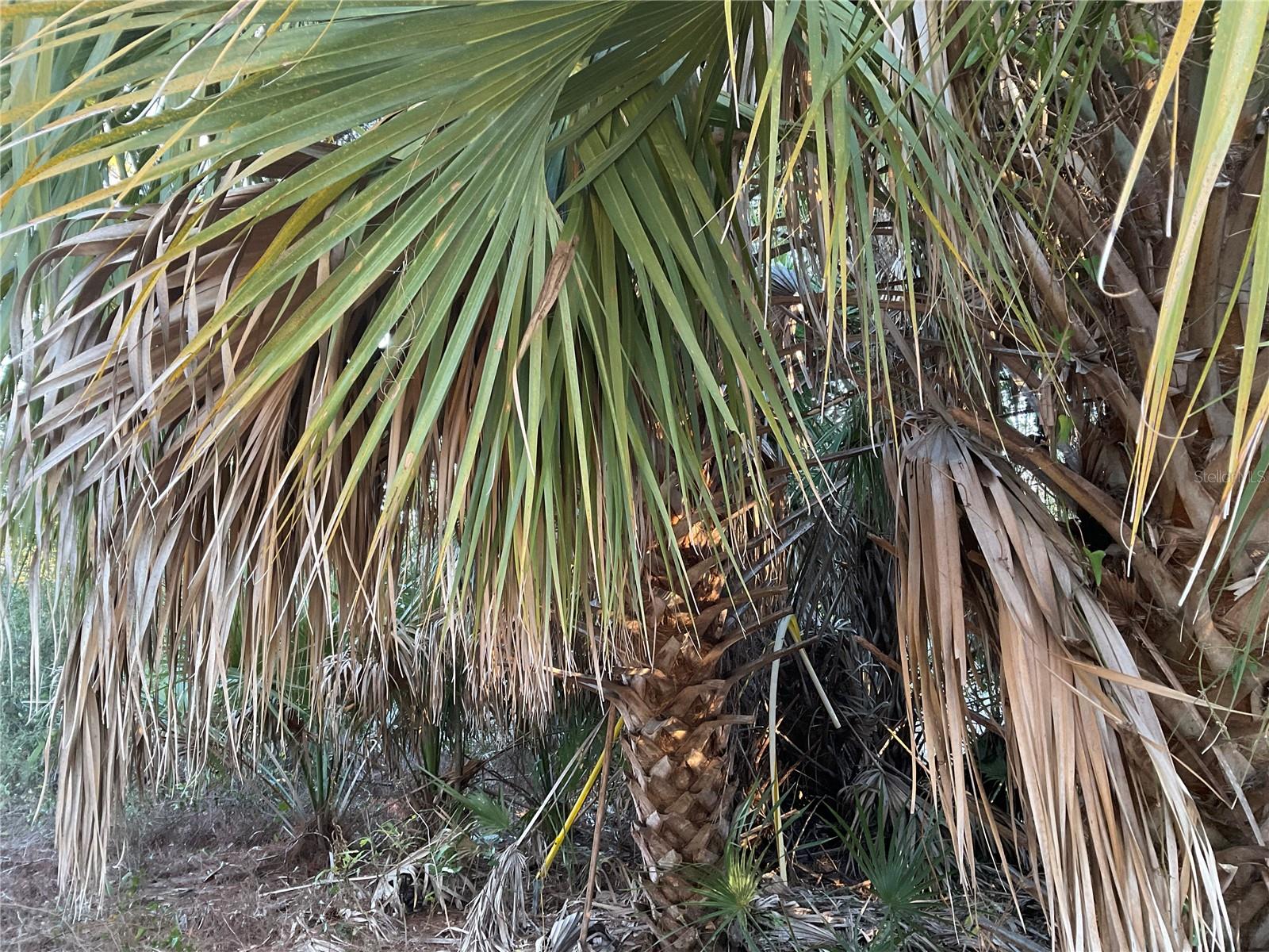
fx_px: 1063
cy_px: 476
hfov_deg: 61.7
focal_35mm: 29
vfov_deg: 48.2
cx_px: 634
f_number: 1.8
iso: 125
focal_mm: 3
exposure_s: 1/60
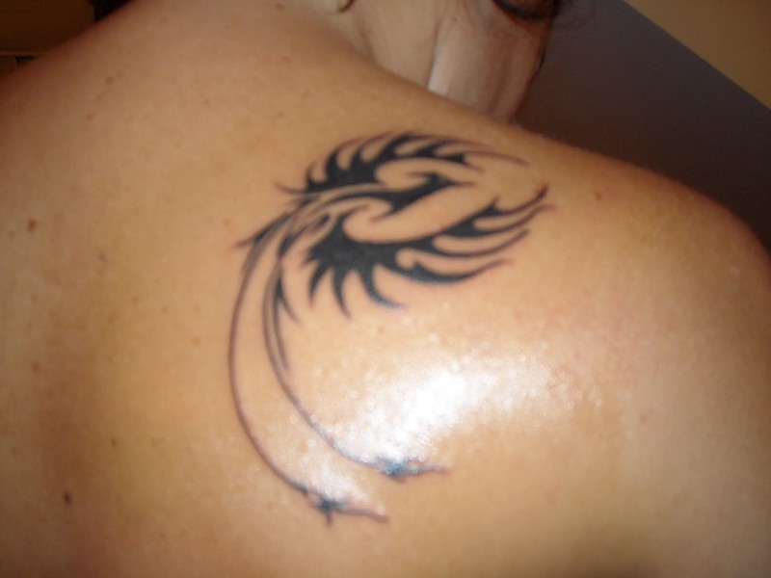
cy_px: 289
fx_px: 780
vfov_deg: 40.7
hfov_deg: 52.6
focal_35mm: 35
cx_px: 386
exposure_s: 1/60
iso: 200
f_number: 2.8
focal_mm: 5.7
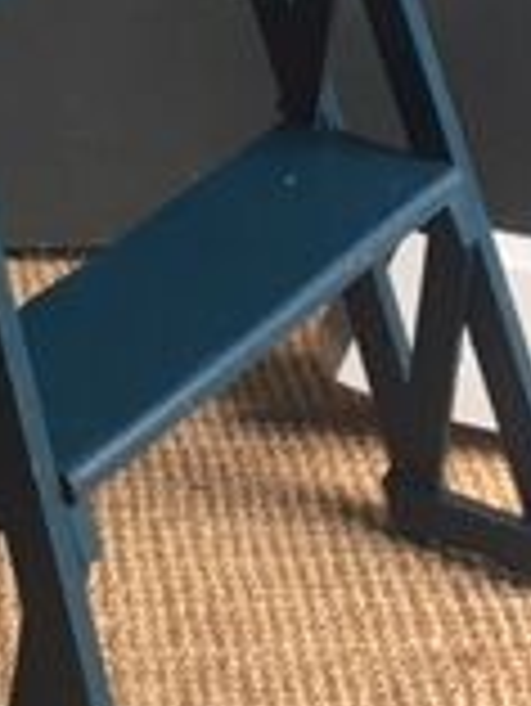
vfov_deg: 15.3
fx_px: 2410
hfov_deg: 12.5
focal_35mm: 118
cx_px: 126
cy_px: -373
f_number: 2.2
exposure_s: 1/33
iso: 40
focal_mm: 4.15
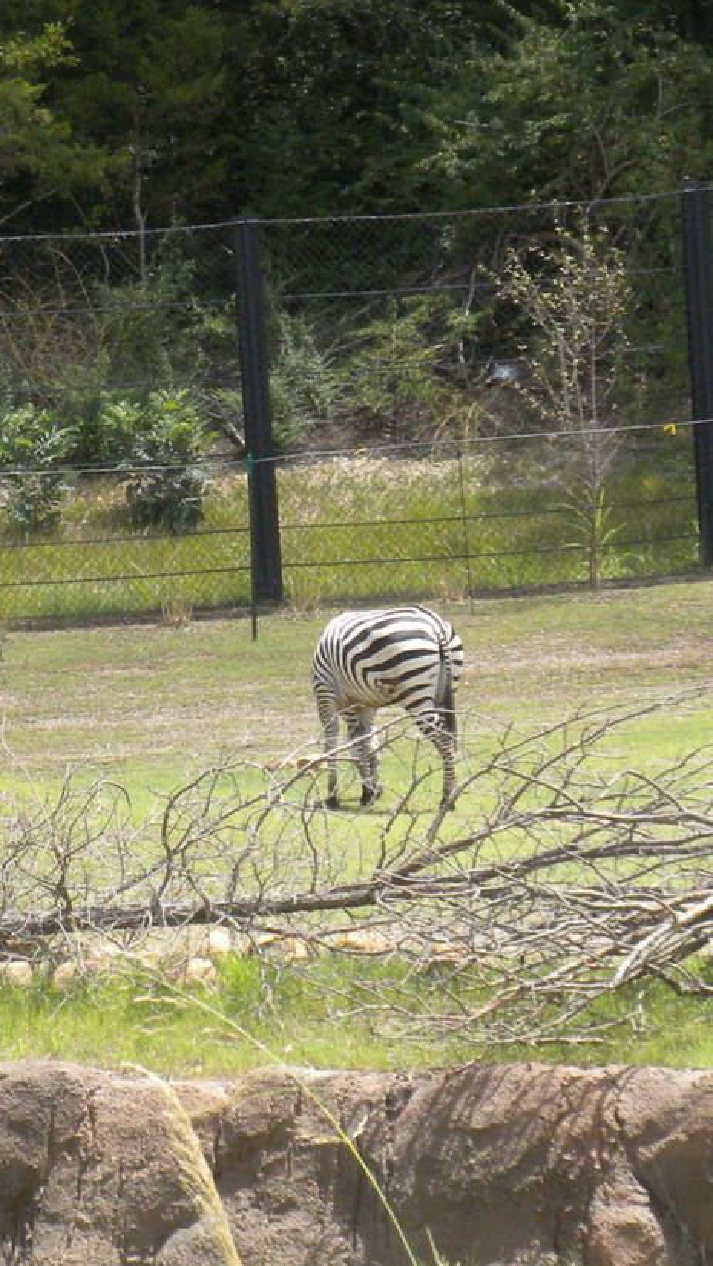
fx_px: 8431
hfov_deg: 4.8
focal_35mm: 251
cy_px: 645
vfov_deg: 8.6
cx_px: -305
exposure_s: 1/504
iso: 163
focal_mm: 21
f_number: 5.1
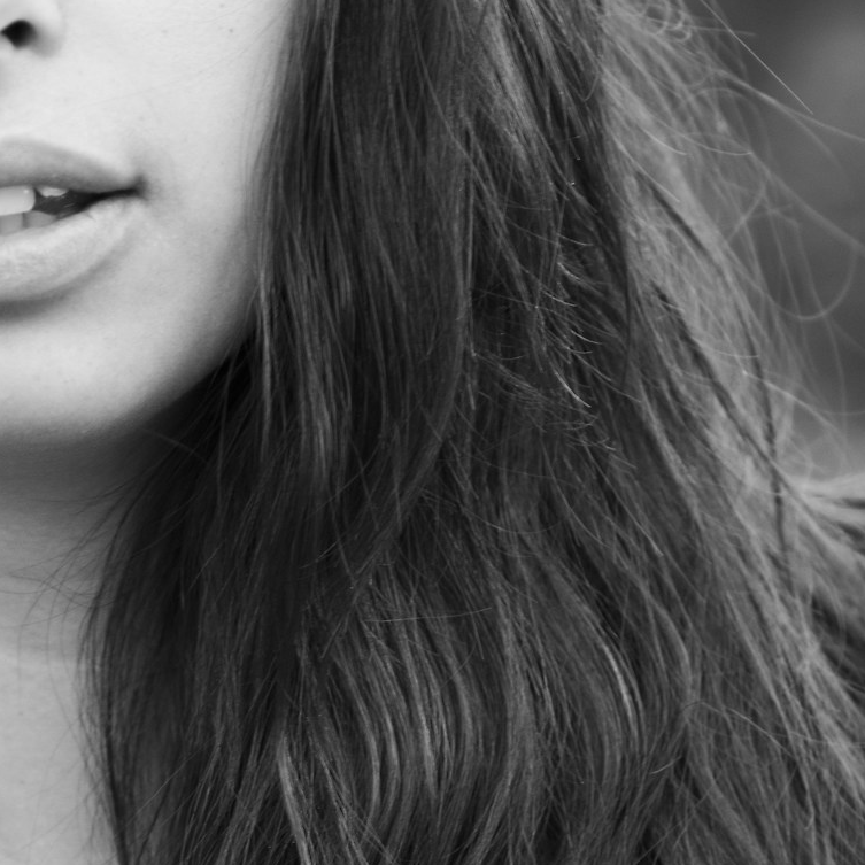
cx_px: -23
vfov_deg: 5.1
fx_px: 9764
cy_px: 402
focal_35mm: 345
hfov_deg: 5.1
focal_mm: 85
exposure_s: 1/80
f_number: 2.8
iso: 250
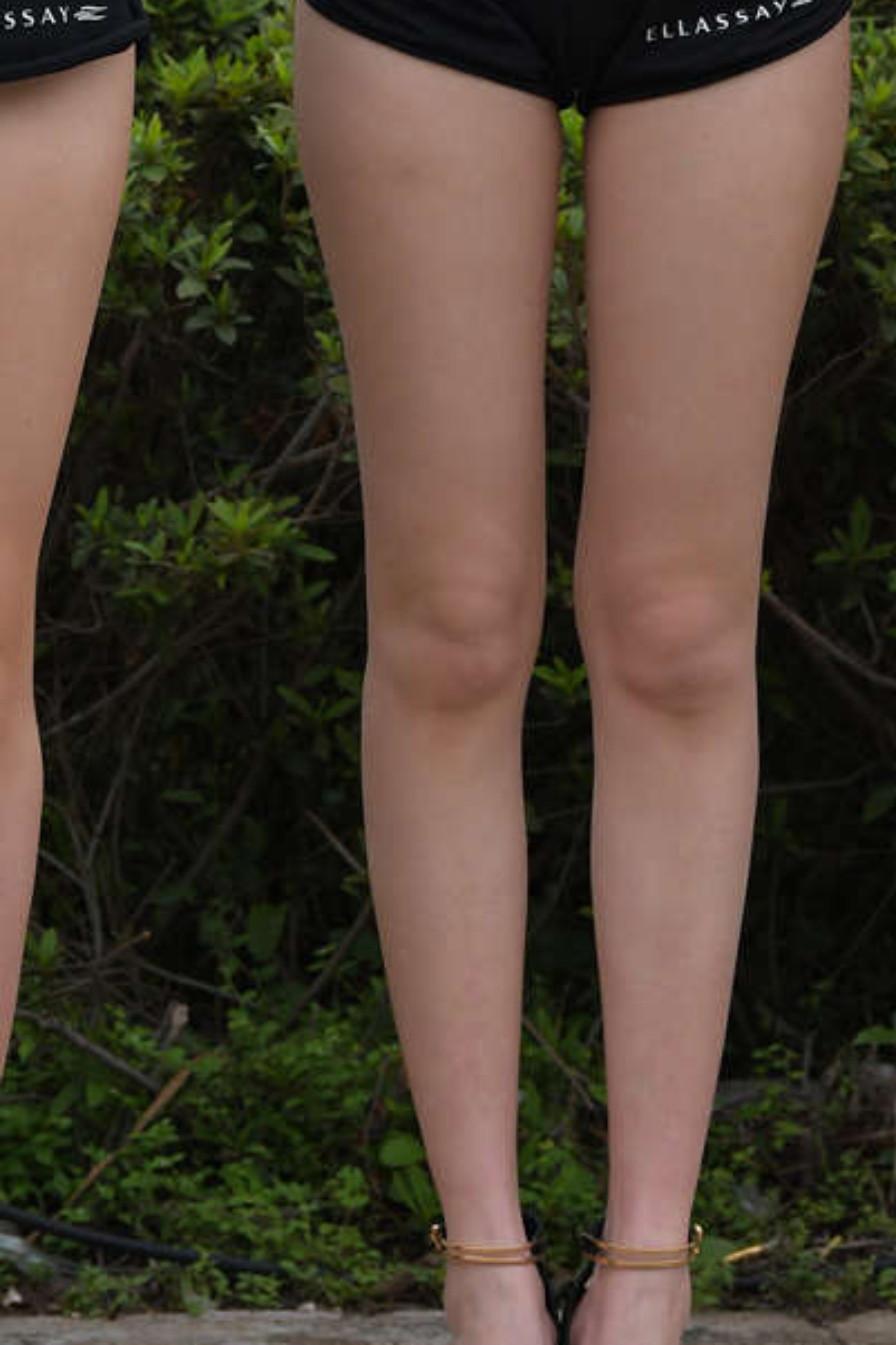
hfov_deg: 4.2
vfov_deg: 6.2
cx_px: 465
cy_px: 11
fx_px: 12289
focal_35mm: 329
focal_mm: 110
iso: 250
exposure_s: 1/500
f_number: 5.6
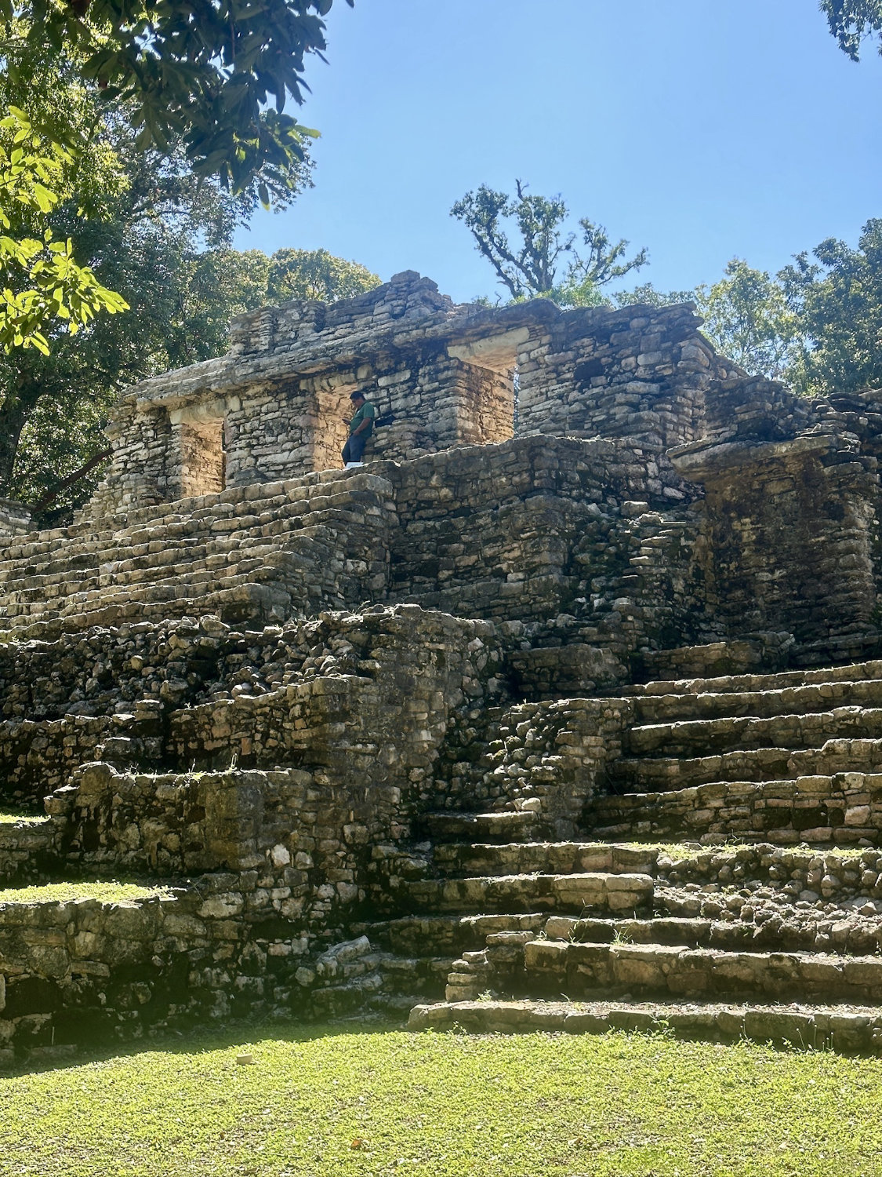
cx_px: 441
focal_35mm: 48
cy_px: 588
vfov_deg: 39.7
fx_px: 1631
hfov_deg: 30.3
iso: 64
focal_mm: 6.9
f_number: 1.8
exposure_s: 1/1041
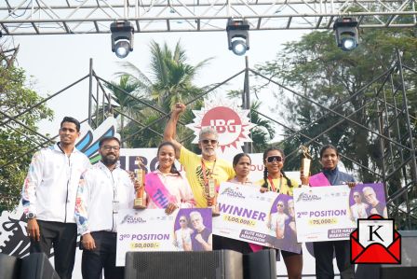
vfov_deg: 25.1
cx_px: 208
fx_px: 626
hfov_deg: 36.9
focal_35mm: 54
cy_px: 140
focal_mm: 54
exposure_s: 1/640
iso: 500
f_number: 5.6
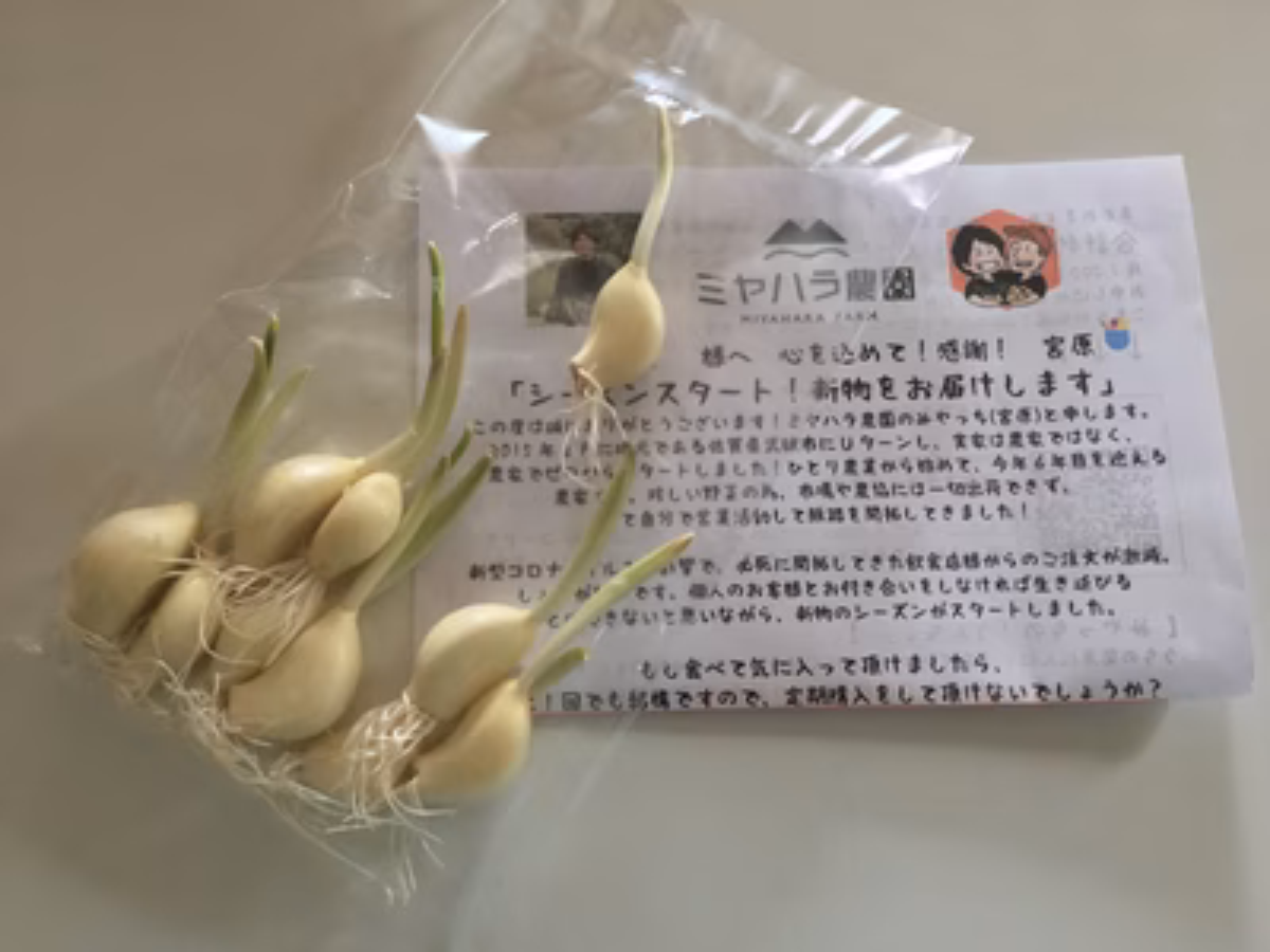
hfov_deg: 61.7
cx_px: 635
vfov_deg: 48.2
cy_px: 476
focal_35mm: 29
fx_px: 1064
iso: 200
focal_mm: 4.15
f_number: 2.2
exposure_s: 1/17
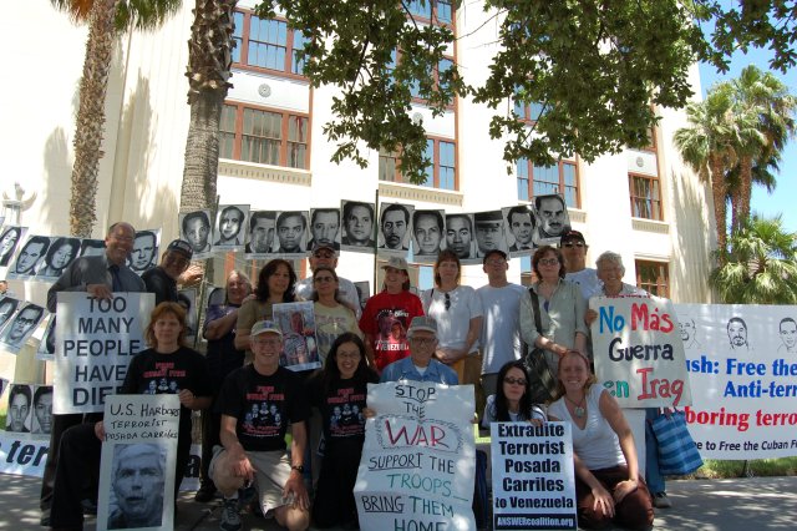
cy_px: 266
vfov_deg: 47.9
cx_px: 398
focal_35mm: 27
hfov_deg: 67.4
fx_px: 597
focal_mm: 18
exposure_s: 1/200
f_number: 7.1
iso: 200
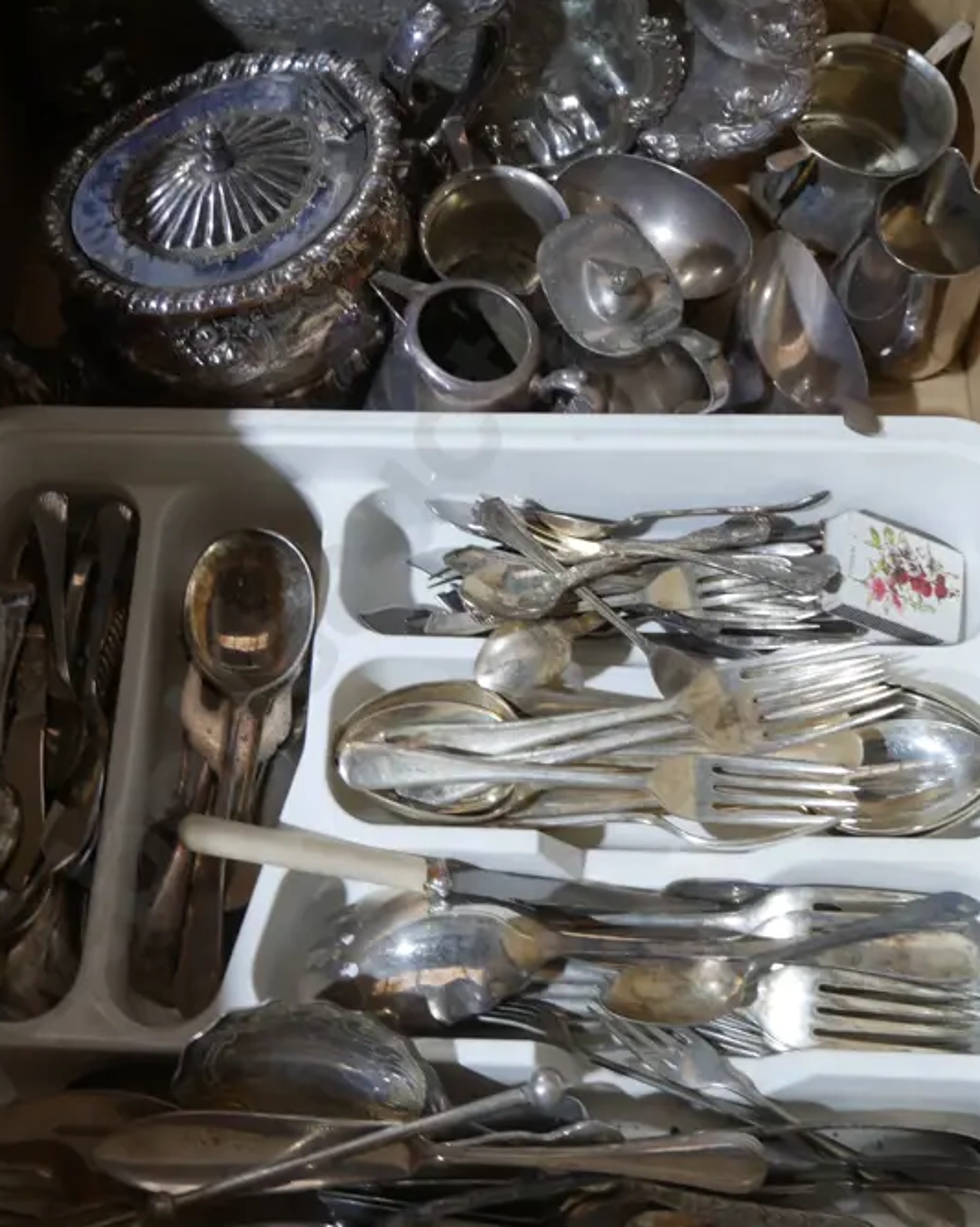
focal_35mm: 48
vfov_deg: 38.7
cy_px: 499
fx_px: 1741
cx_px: 409
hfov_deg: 31.4
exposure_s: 1/60
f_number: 3.6
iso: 320
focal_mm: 16
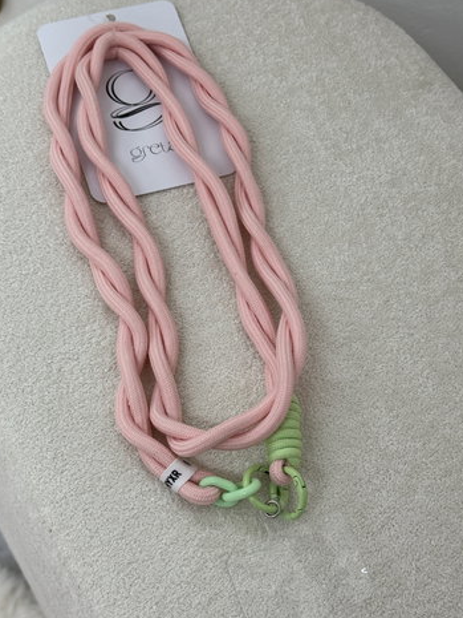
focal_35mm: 55
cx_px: 216
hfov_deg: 26.6
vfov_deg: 34.9
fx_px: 980
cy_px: 336
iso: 64
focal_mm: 6.76
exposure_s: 1/50
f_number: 1.78
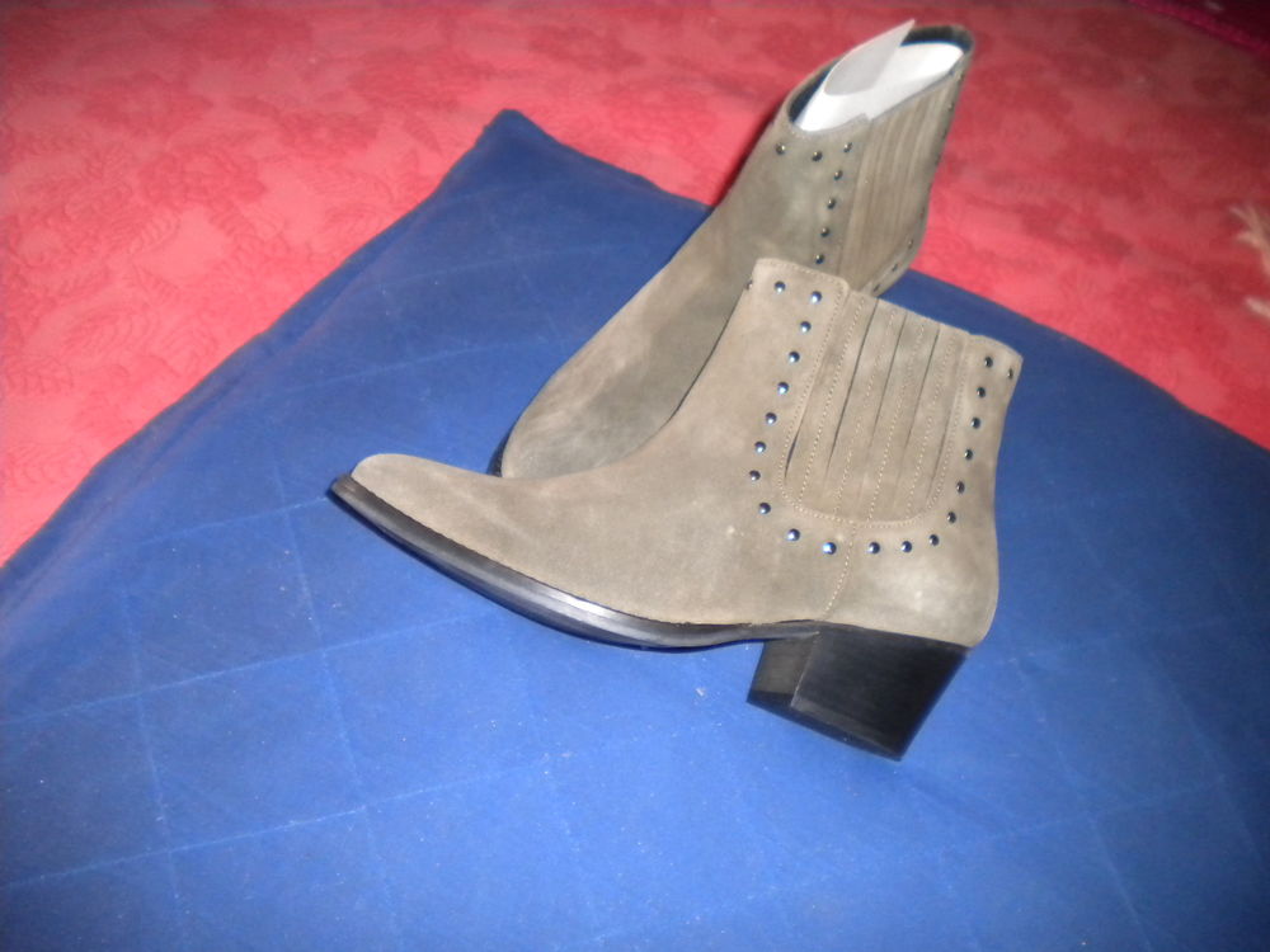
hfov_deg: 52.6
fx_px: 1284
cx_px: 635
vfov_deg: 40.7
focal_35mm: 35
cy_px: 476
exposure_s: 1/30
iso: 400
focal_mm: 6.3
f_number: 3.1
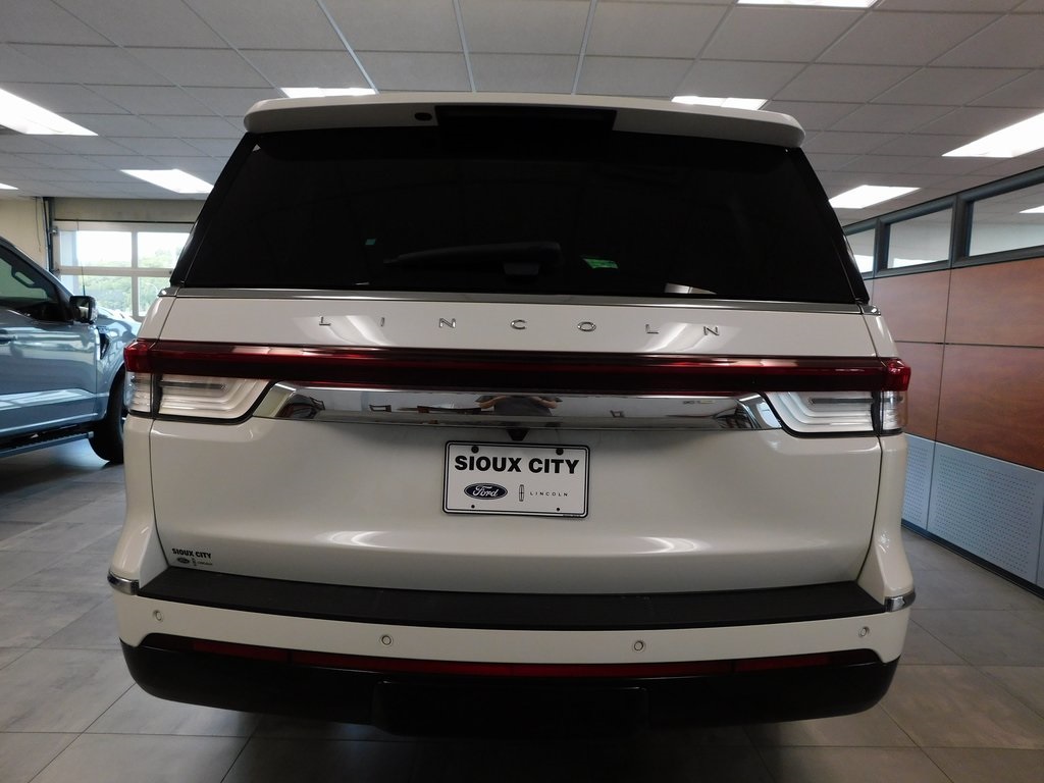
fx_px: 694
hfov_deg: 73.9
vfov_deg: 58.9
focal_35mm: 23
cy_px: 392
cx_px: 522
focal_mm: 4
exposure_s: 1/30
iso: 160
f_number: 3
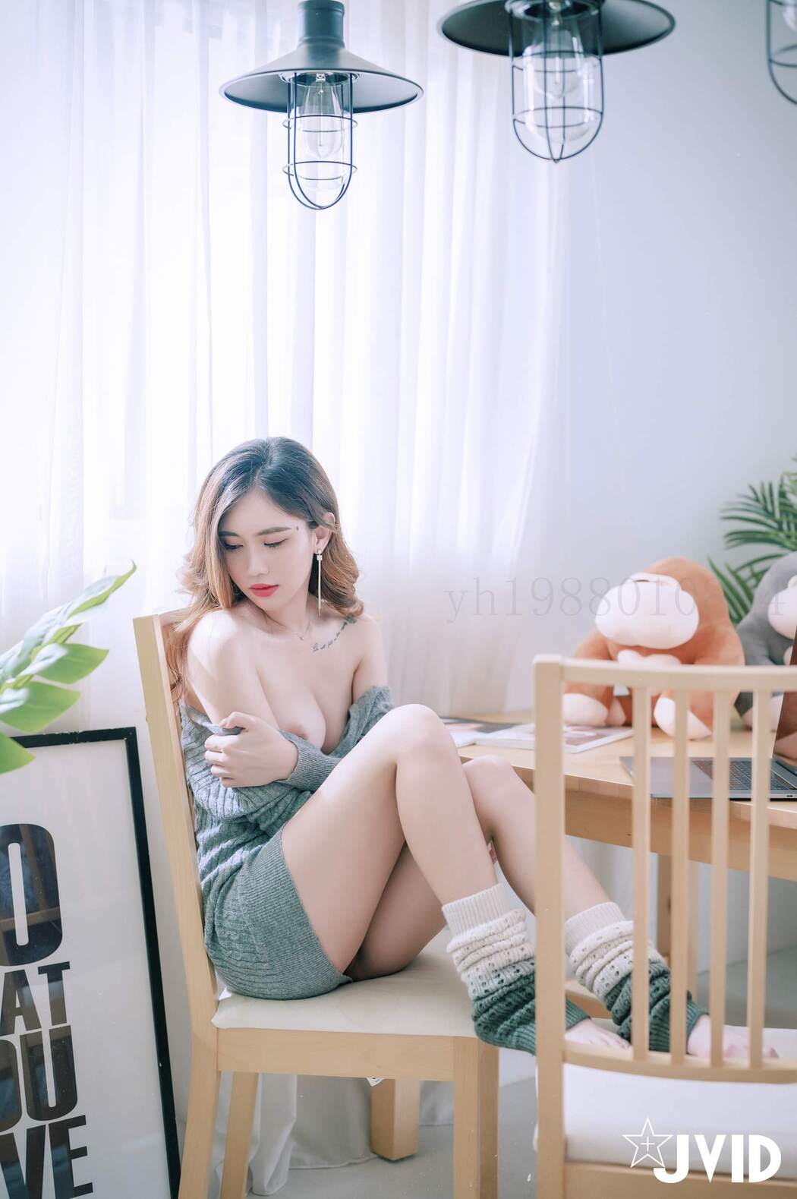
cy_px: 600
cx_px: 398
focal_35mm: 50
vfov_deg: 39.6
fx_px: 1663
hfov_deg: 26.9
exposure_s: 1/125
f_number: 2.5
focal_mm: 50
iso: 320
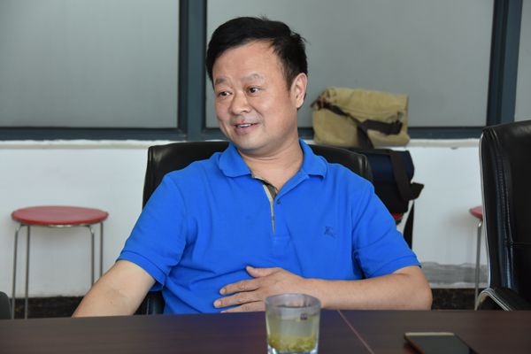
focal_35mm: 105
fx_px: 1549
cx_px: 266
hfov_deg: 19.5
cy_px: 177
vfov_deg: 13.0
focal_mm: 70
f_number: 5
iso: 800
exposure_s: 1/100
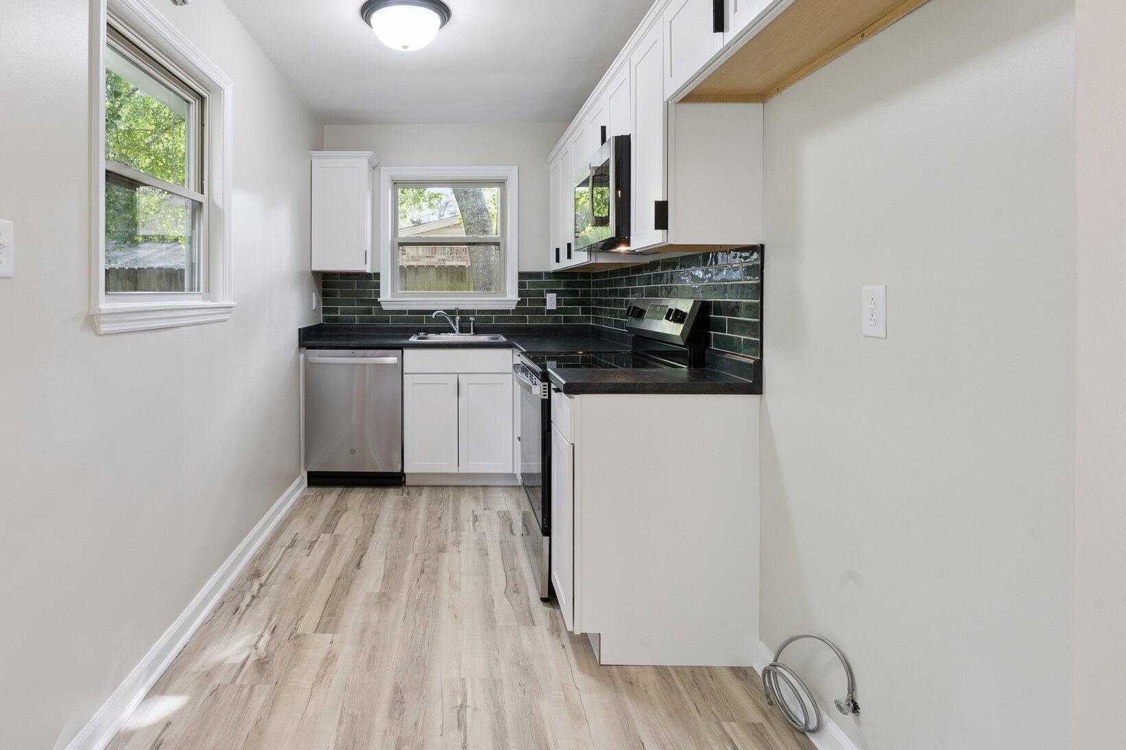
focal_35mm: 21
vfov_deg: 59.8
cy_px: 296
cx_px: 439
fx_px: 645
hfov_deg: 81.0
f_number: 11
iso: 400
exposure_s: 1/8
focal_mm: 16.5
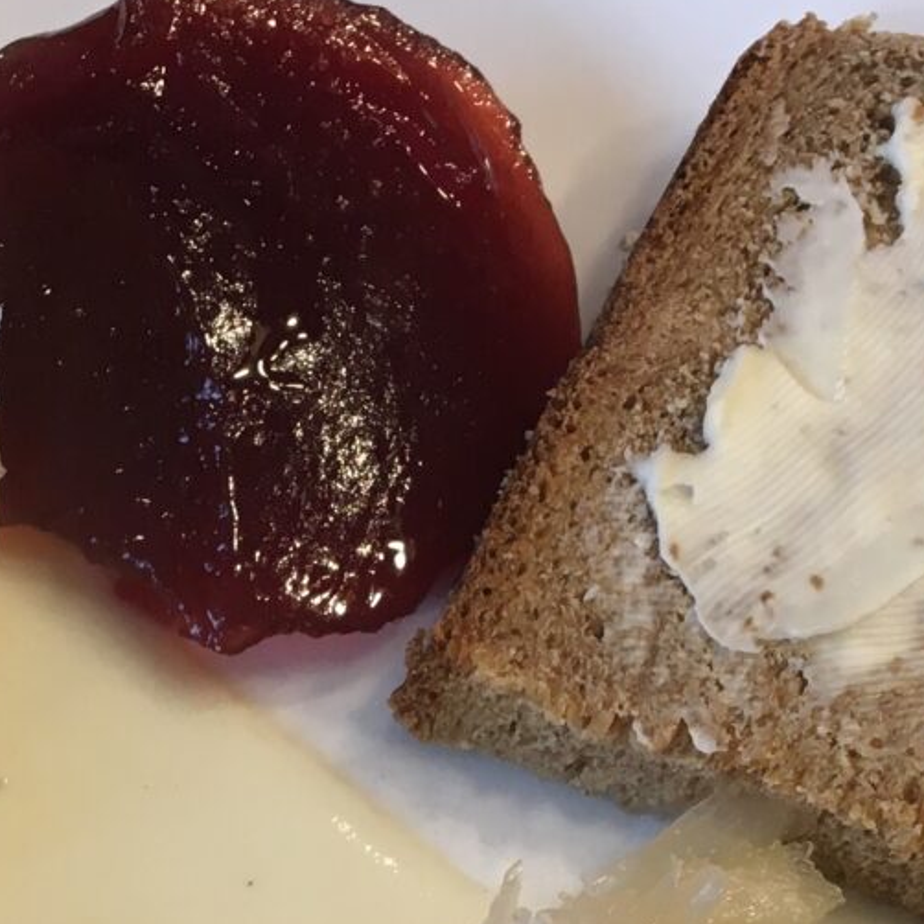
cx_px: 155
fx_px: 2960
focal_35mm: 98
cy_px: 976
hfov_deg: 17.6
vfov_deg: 17.2
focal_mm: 4.15
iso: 25
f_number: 2.2
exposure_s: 1/40
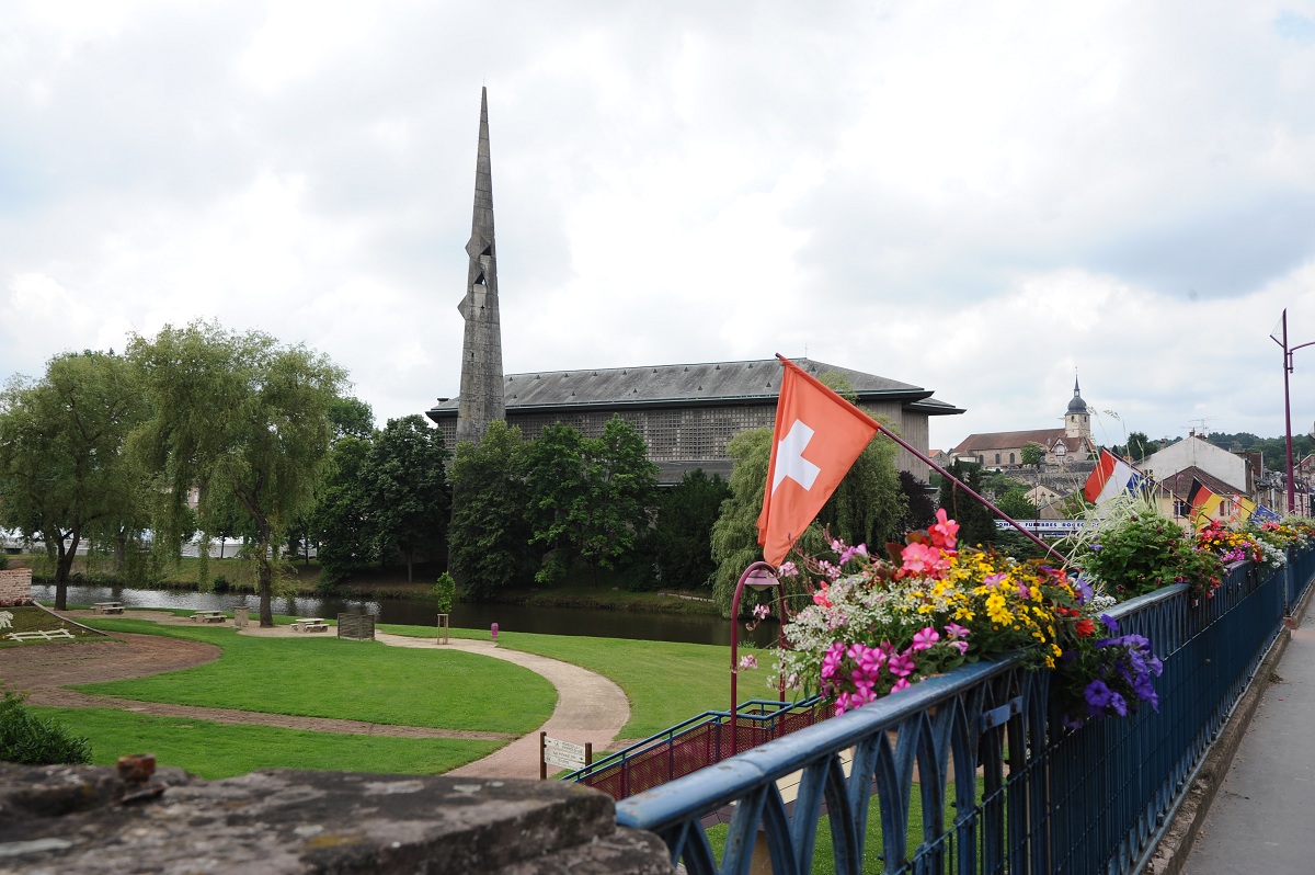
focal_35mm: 32
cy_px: 438
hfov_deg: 58.8
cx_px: 658
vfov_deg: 41.0
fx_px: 1168
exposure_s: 1/400
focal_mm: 32
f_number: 10
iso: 400
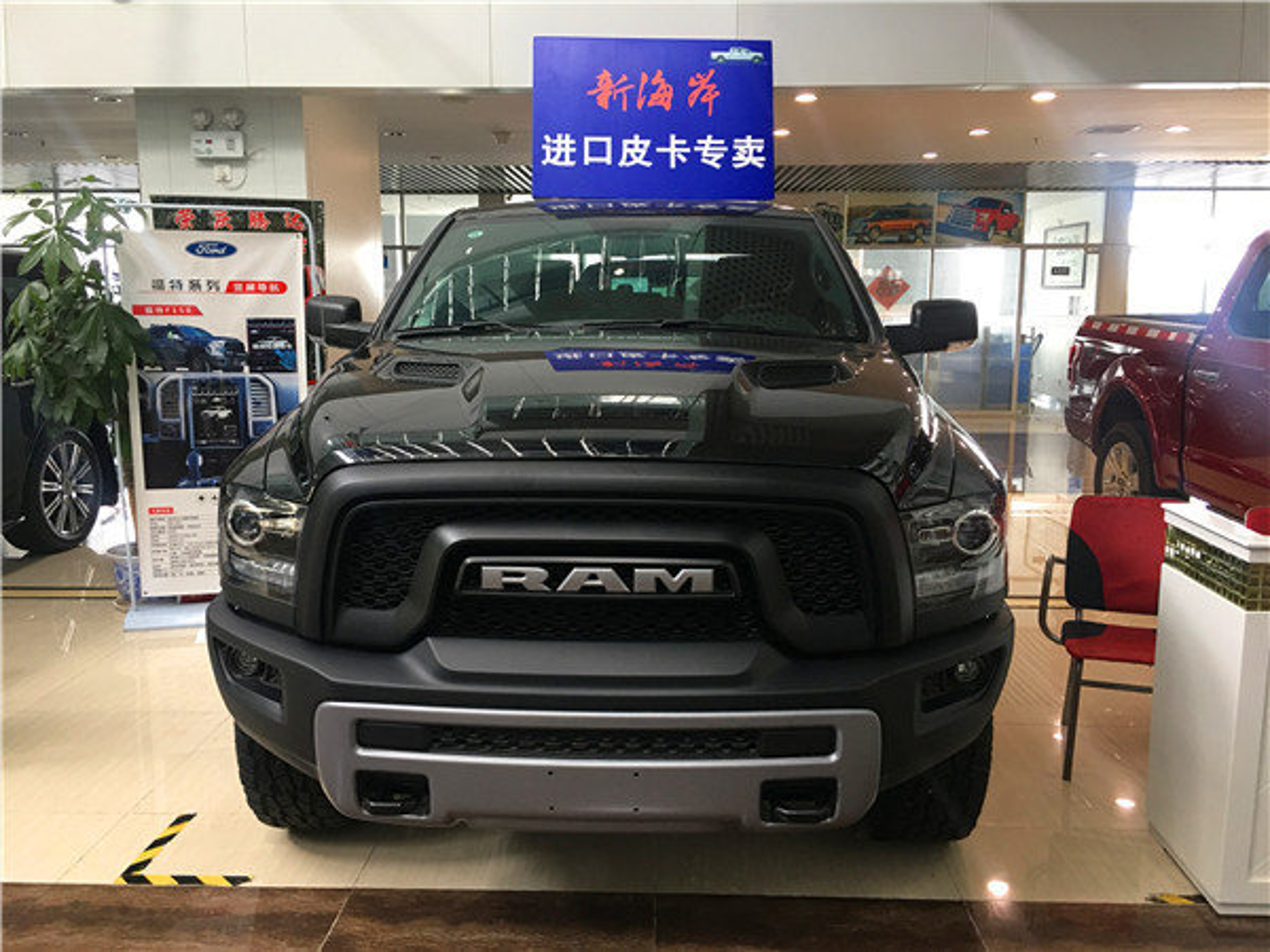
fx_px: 1064
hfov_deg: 61.7
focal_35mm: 29
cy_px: 476
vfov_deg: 48.2
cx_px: 635
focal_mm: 4.15
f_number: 2.2
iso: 50
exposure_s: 1/17
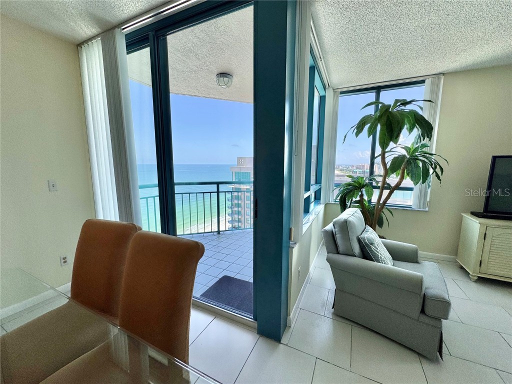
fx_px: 207
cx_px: 256
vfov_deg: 85.7
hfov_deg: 102.1
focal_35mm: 14
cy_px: 192
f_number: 2.2
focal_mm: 2.22
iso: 40
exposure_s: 1/779
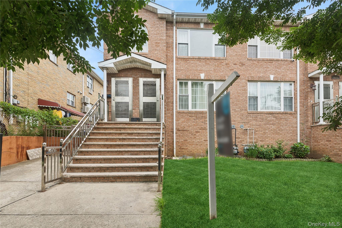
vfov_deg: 70.4
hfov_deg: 93.3
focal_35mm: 17
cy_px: 114
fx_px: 161
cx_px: 171
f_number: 11
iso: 100
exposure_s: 1/50
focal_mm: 17
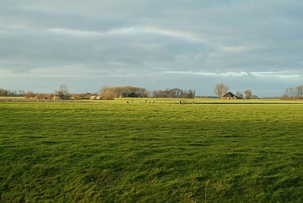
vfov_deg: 22.7
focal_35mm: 60
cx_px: 152
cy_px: 102
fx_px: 505
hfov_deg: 33.4
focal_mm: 40
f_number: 4
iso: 400
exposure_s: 1/750
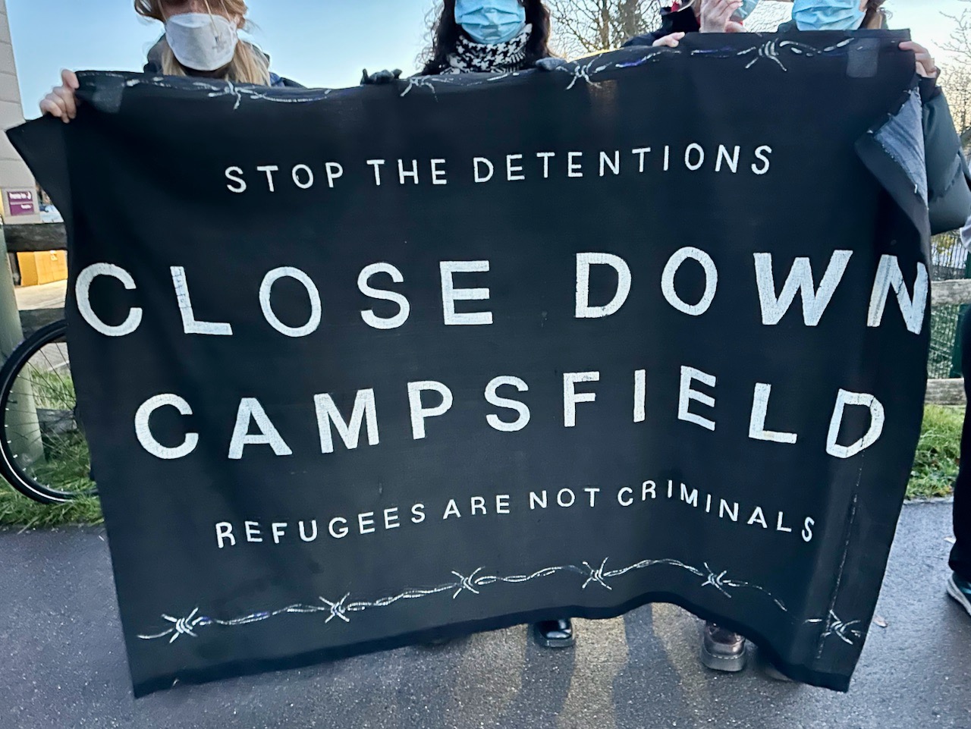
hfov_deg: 71.6
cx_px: 486
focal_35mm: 24
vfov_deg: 56.8
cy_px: 364
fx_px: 673
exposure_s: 1/20
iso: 1600
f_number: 1.78
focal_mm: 6.86
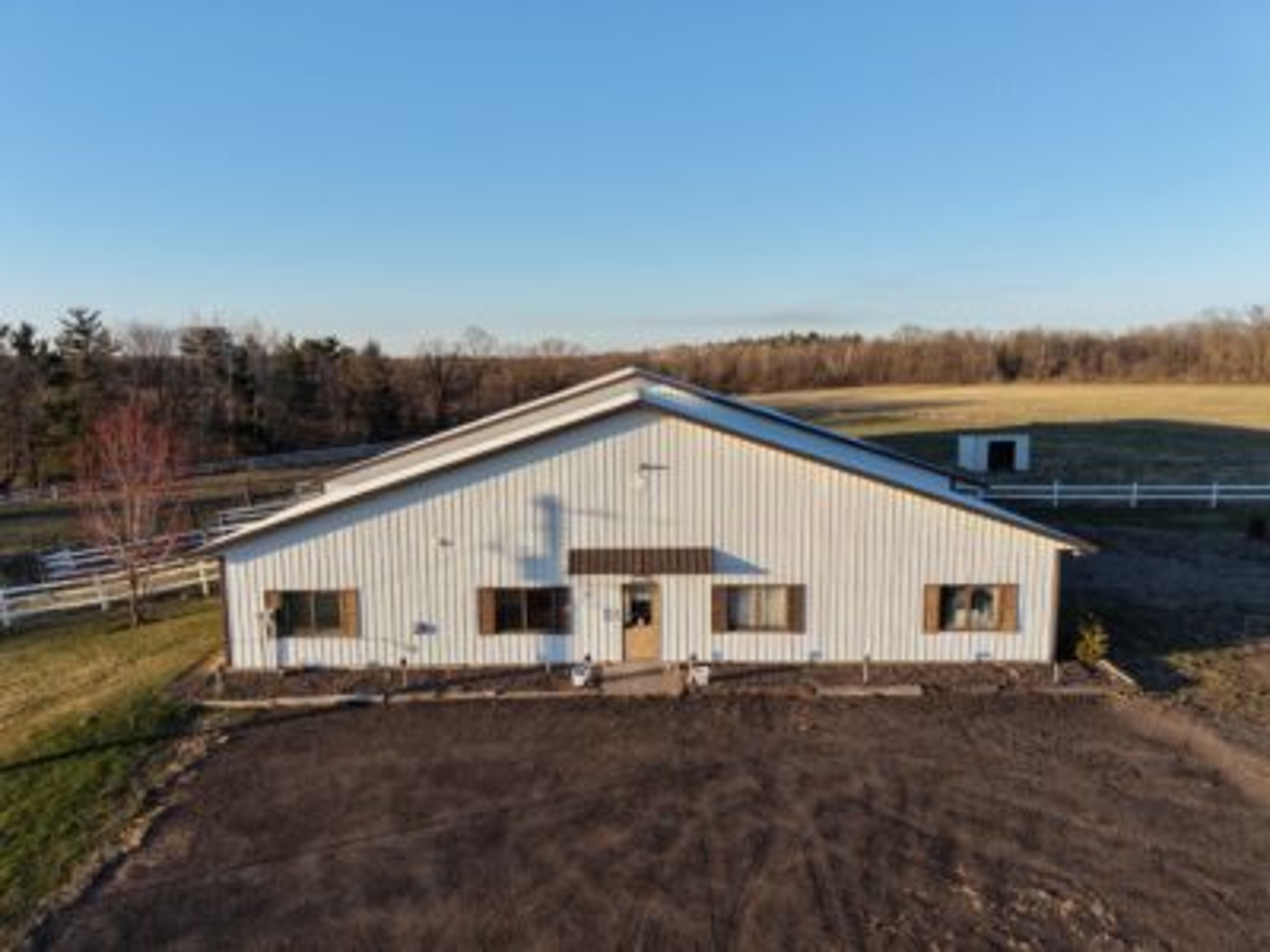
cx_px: 635
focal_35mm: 24
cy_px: 476
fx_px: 881
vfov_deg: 56.8
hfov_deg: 71.6
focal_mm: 8.67
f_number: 1.8
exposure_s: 1/800
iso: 100
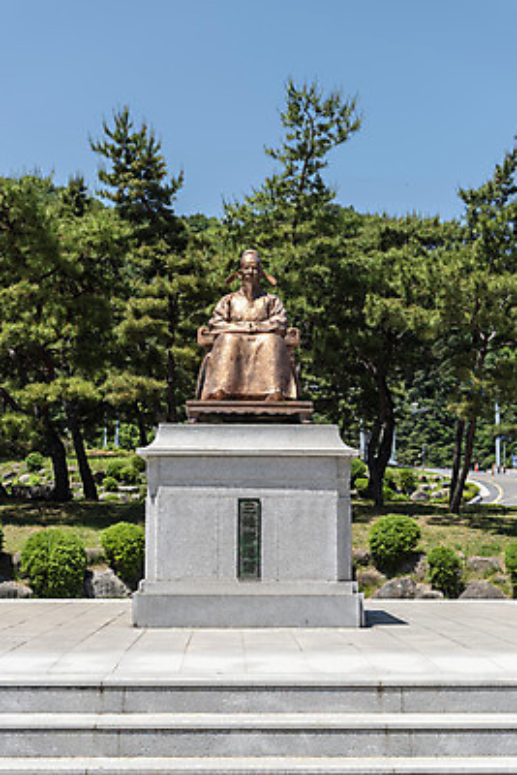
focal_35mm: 50
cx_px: 258
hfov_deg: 27.0
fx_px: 1076
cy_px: 388
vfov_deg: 39.6
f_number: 5.6
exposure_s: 1/800
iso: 125
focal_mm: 50
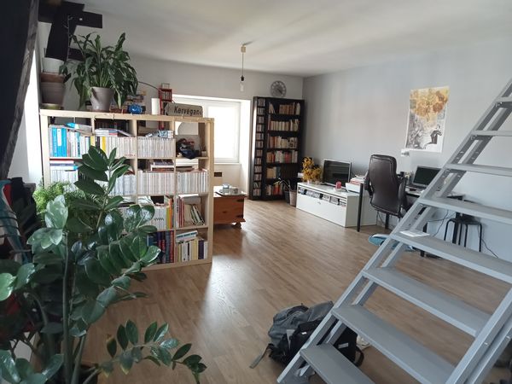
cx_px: 256
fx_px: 414
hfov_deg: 63.4
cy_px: 192
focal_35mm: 28
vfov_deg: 49.7
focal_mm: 3.46
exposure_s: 1/33.3
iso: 392
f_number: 2.2
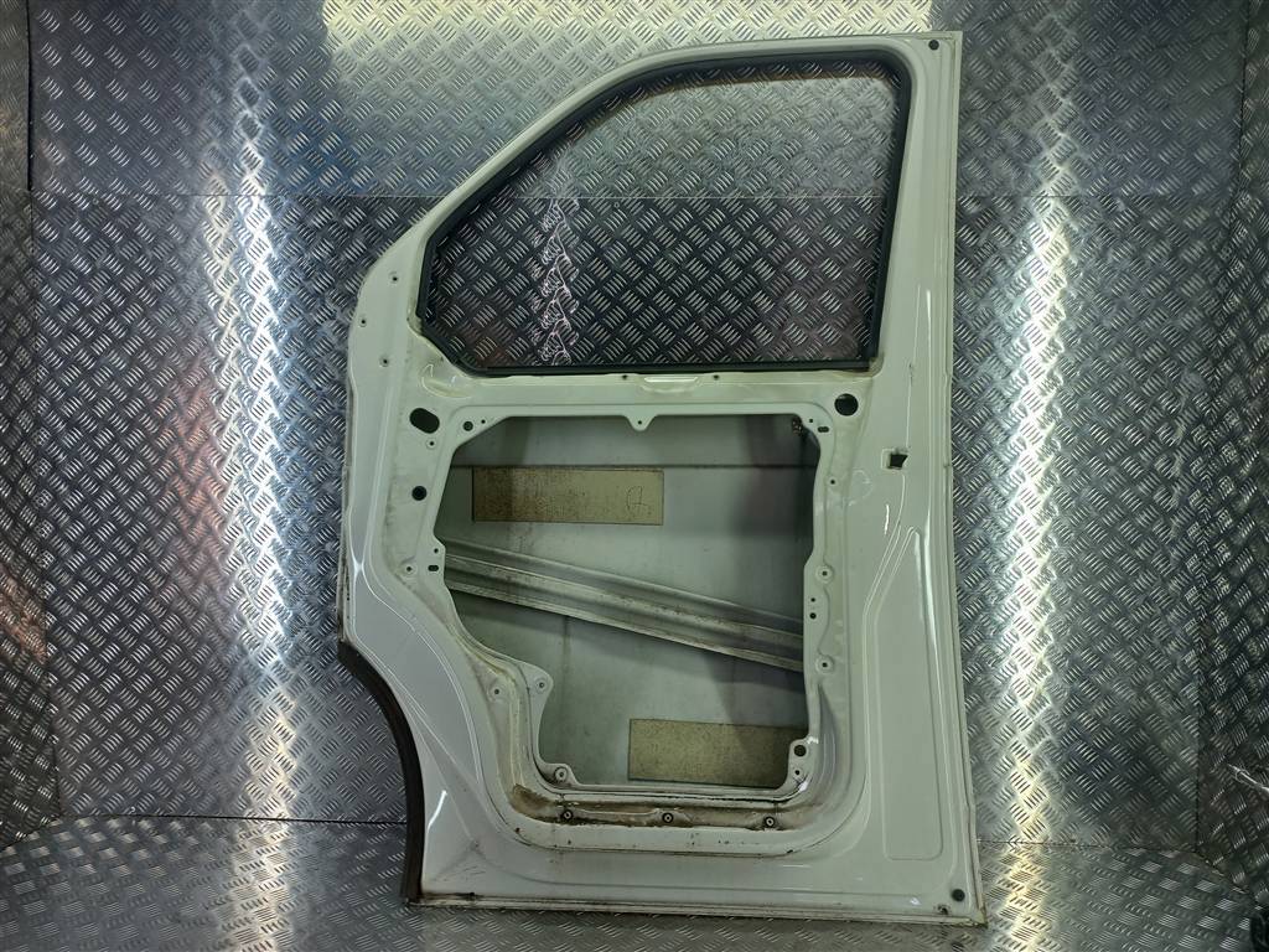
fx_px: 916
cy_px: 476
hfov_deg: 69.4
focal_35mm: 25
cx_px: 634
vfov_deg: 54.9
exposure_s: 1/100
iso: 40
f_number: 1.8
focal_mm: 4.6
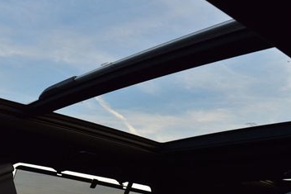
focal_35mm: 49
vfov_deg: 27.5
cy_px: 105
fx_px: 396
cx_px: 129
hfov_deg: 40.3
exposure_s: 1/20
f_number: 6.3
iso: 400
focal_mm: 18
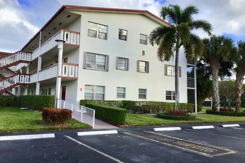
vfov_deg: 39.9
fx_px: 225
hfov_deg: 57.2
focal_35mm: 33
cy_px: 74
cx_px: 122
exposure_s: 1/558
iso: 25
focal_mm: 3.3
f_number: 2.4
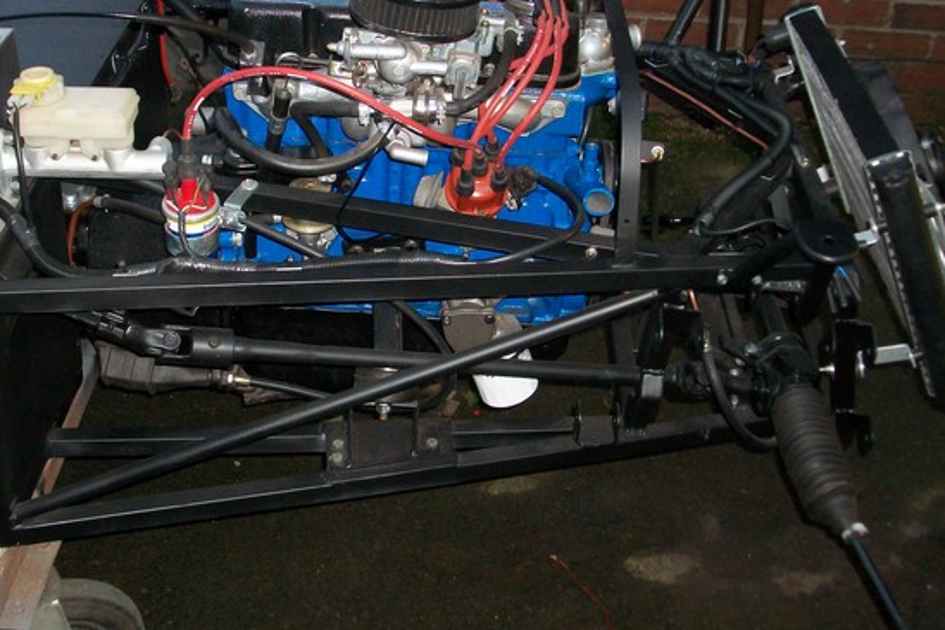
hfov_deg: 38.8
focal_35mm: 51
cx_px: 422
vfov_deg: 26.4
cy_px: 223
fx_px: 1338
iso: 160
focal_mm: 7.1
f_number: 3.2
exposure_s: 1/15
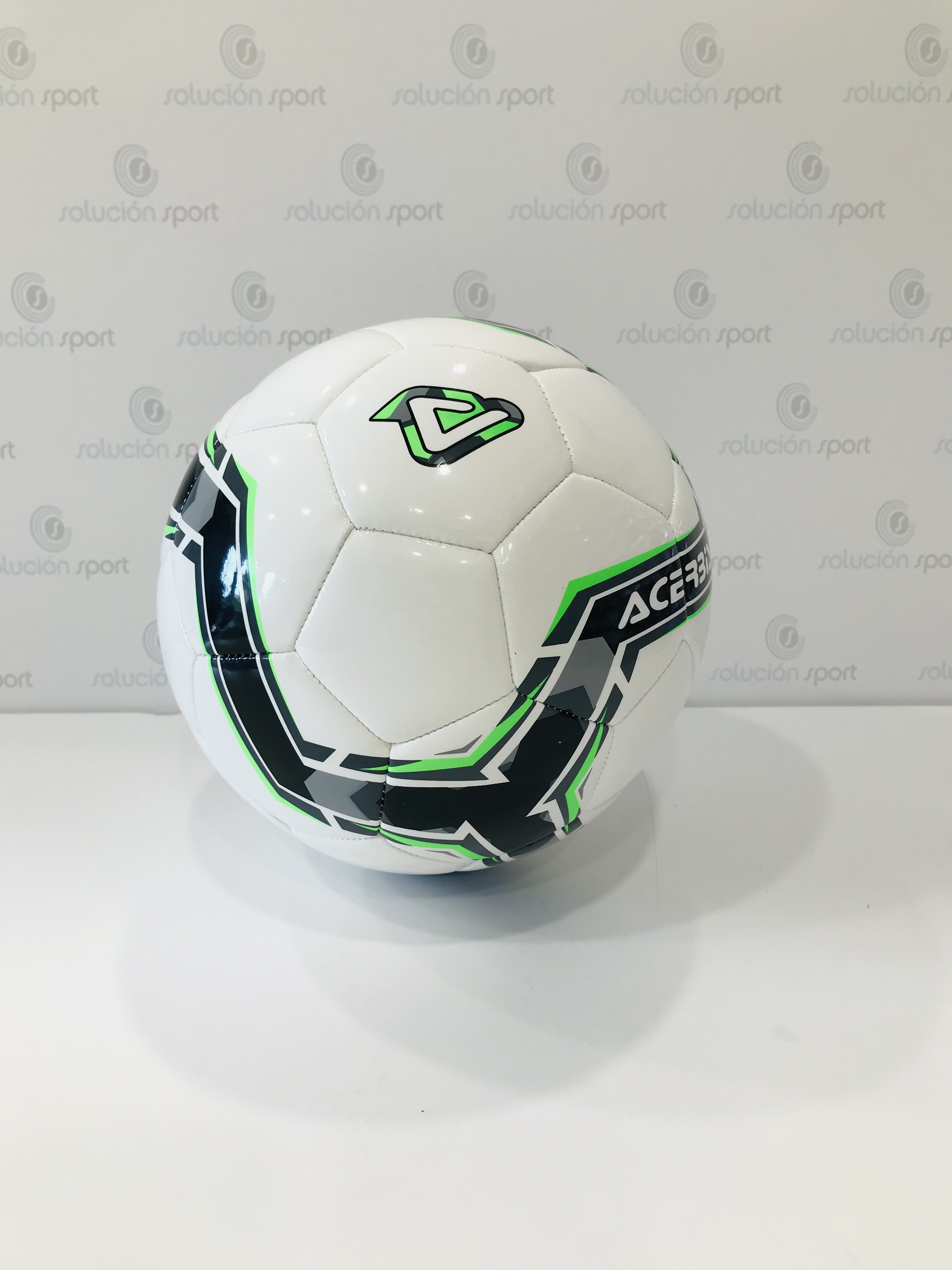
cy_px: 635
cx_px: 476
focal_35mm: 28
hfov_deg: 49.7
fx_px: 1027
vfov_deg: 63.4
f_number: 1.8
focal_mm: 3.99
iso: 25
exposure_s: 1/50
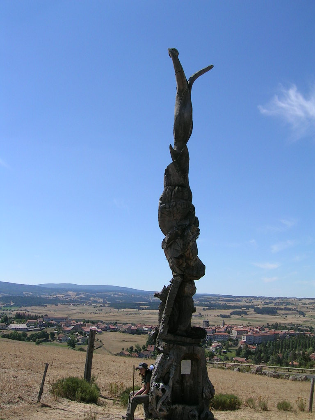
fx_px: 425
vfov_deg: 52.6
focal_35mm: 35
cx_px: 158
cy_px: 210
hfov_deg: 40.7
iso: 50
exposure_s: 1/521
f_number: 4.8
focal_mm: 5.4
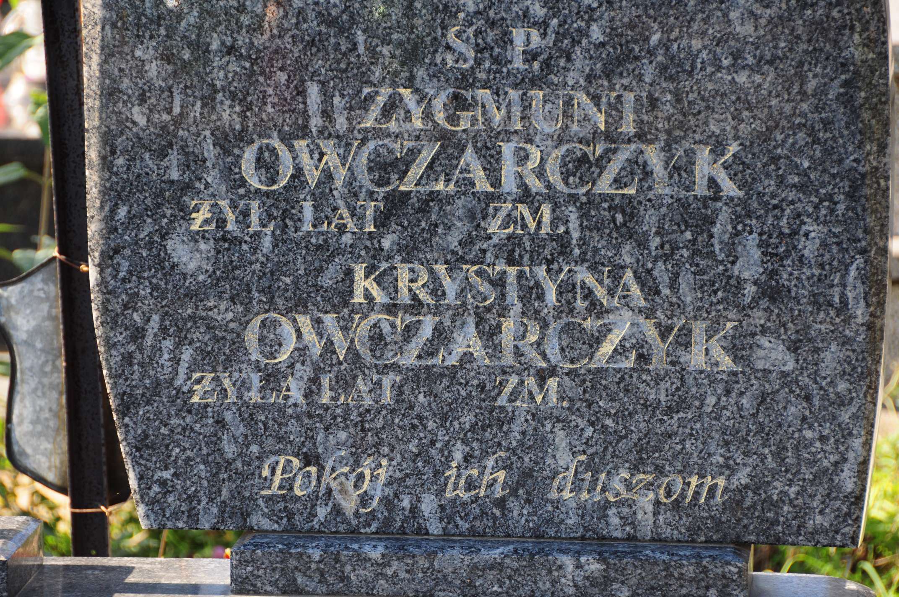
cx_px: 450
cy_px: 298
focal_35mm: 202
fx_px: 5051
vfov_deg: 6.8
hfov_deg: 10.2
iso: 320
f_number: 7.1
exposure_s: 1/250
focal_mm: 135
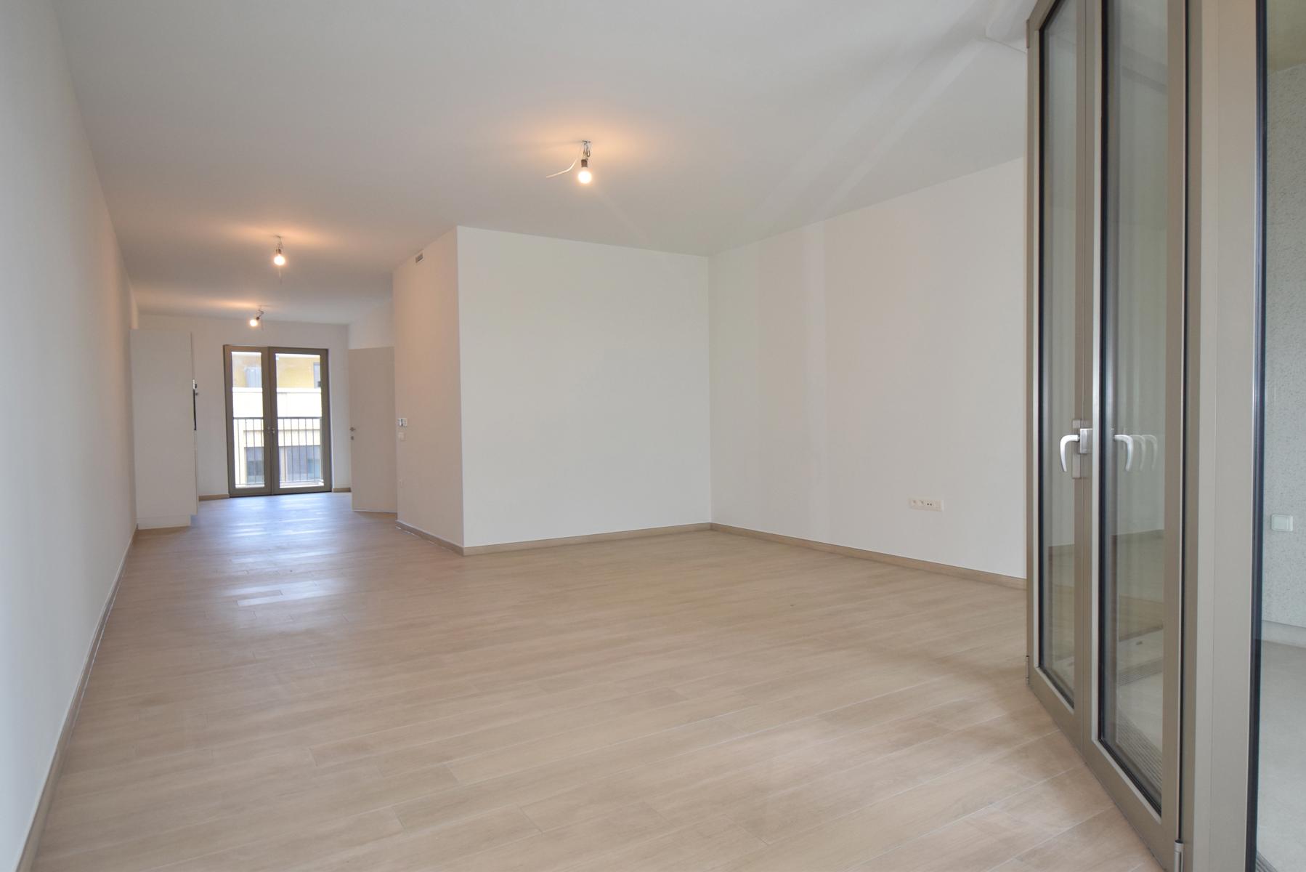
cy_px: 436
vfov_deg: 59.5
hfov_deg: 81.2
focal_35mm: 21
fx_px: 762
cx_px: 653
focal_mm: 14
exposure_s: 1/100
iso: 800
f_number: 4
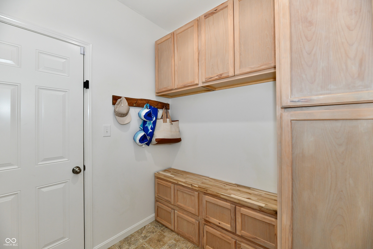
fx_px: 145
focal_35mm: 14
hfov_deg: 104.3
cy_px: 124
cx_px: 186
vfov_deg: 81.2
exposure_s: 1/60
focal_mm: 14
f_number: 7.1
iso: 800
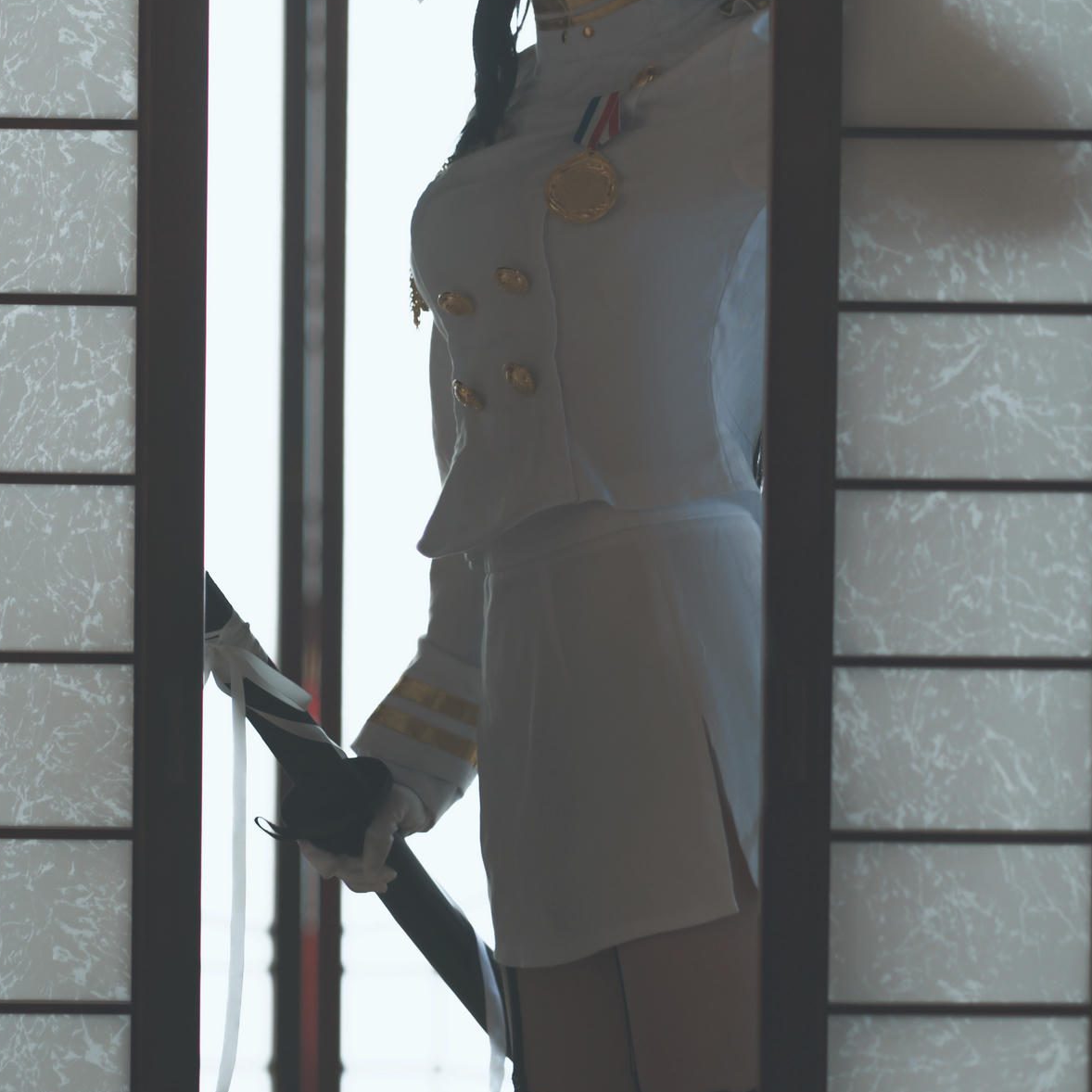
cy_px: 857
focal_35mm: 184
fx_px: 6567
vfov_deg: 9.5
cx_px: 602
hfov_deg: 9.5
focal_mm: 85
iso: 100
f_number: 2.2
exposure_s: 1/125
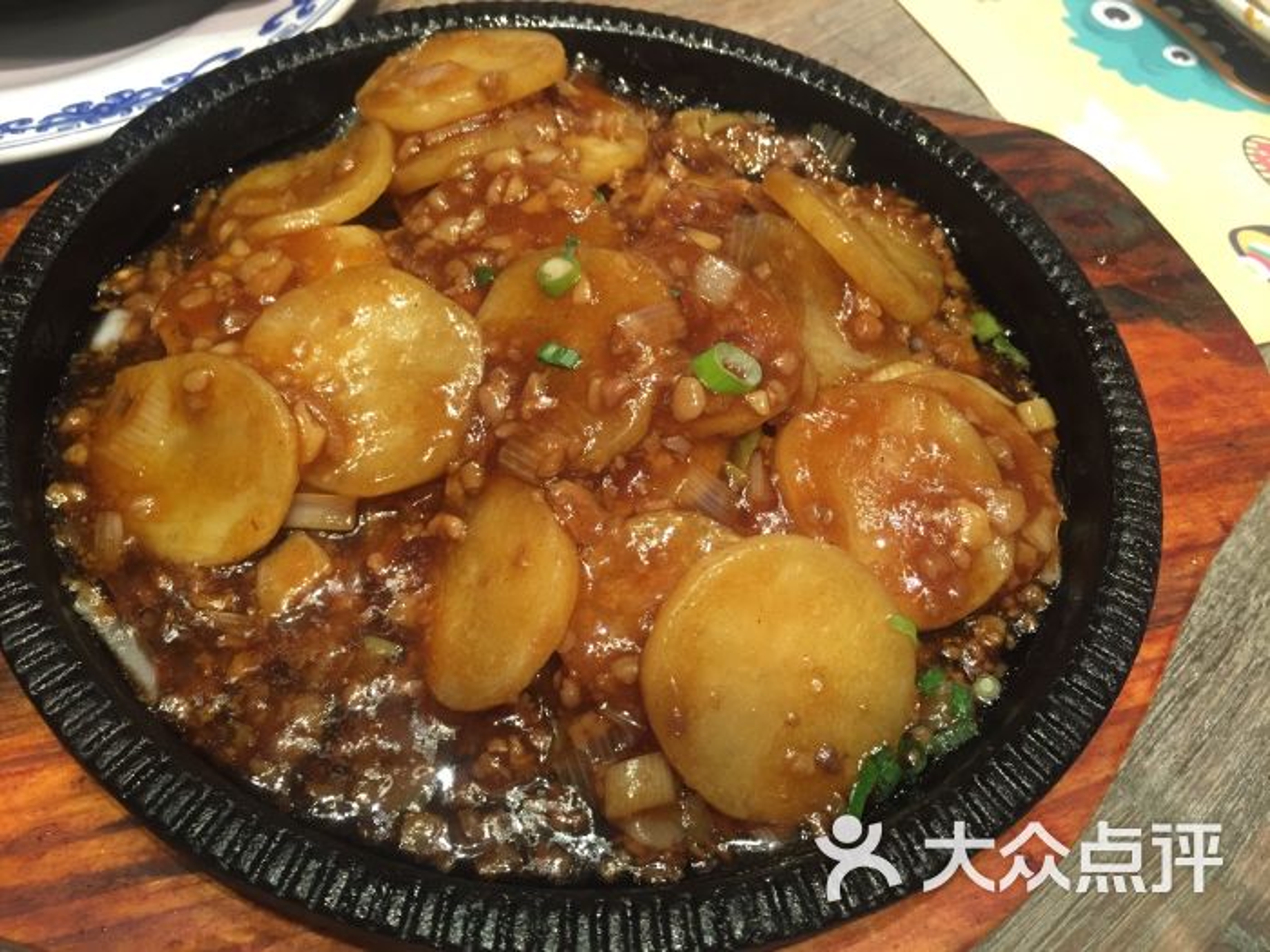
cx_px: 635
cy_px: 476
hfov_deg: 61.7
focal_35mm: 29
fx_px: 1064
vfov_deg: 48.2
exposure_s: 1/33
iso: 125
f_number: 2.2
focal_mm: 4.15
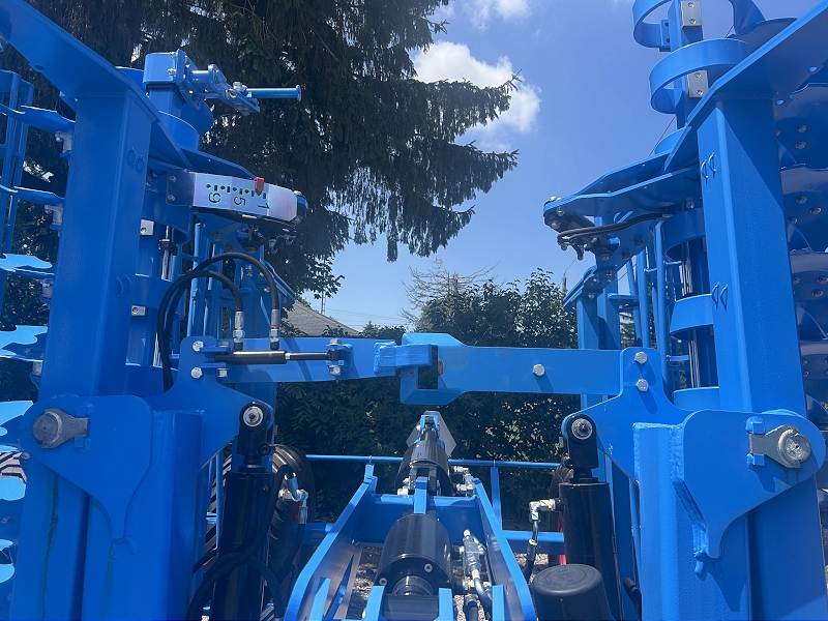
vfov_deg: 53.1
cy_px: 310
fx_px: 622
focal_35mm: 26
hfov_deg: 67.3
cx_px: 414
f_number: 1.5
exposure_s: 1/2353
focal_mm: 5.7
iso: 50
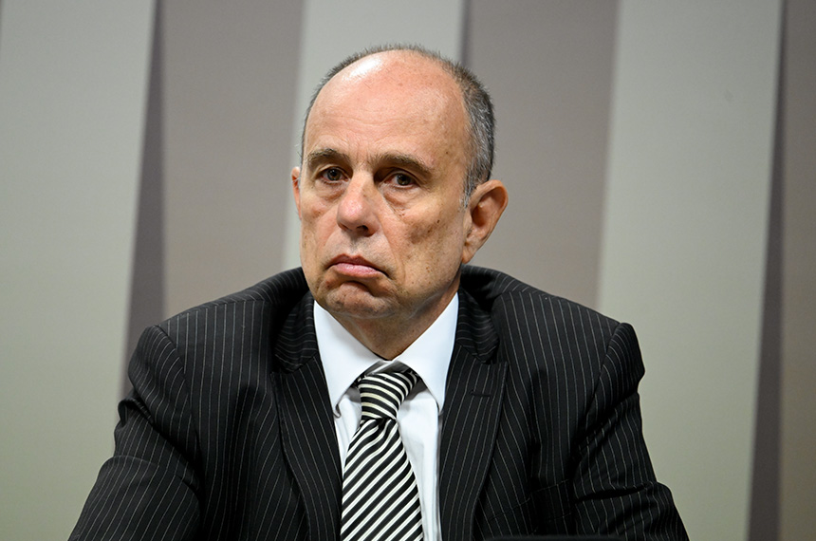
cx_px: 408
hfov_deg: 5.2
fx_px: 9050
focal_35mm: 400
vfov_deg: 3.4
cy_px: 270
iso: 5000
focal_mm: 400
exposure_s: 1/200
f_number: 4.5
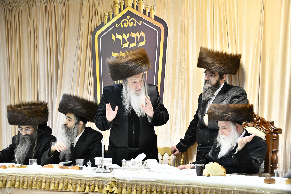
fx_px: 986
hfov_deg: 16.8
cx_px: 146
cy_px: 97
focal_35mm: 122
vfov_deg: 11.2
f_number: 5.6
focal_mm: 122
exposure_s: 1/160
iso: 2000
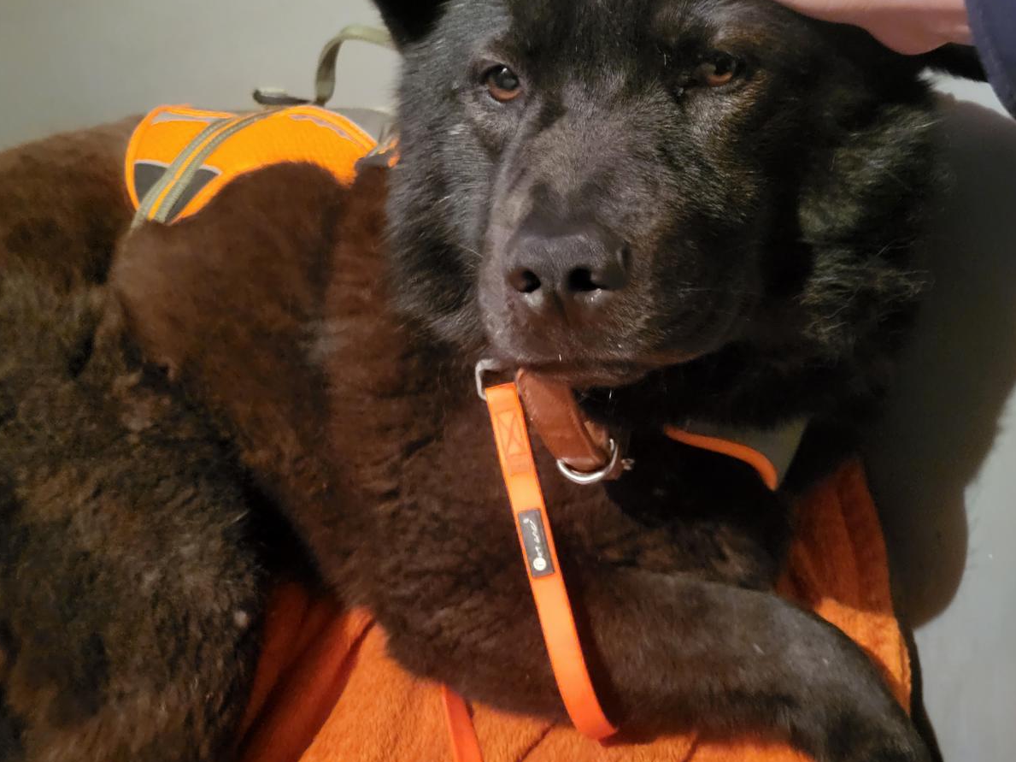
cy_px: 315
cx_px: 514
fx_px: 1027
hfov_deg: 52.6
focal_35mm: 35
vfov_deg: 40.5
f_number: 1.8
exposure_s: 1/25
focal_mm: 5.4
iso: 1600
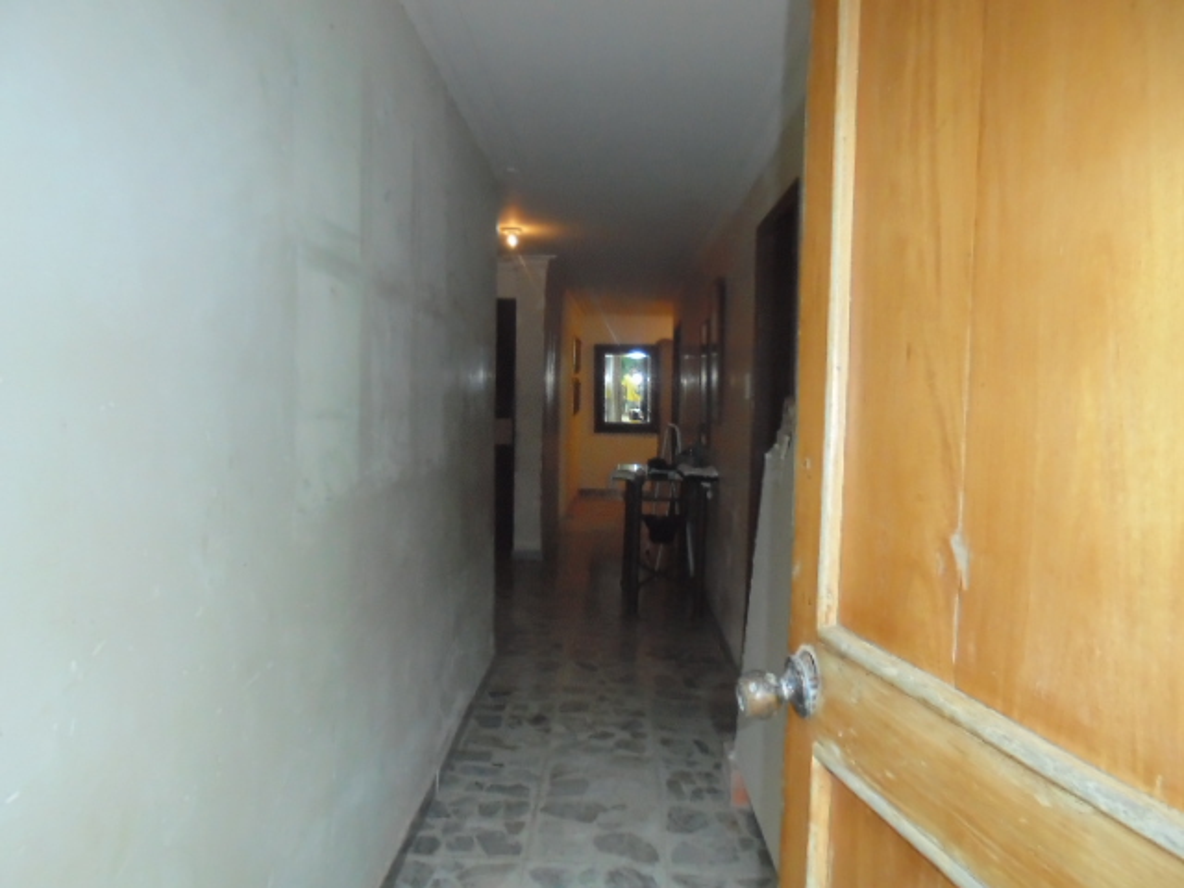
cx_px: 592
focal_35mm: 26
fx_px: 889
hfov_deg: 67.3
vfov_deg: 53.1
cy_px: 444
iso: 400
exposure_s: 1/30
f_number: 3.5
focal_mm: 4.6
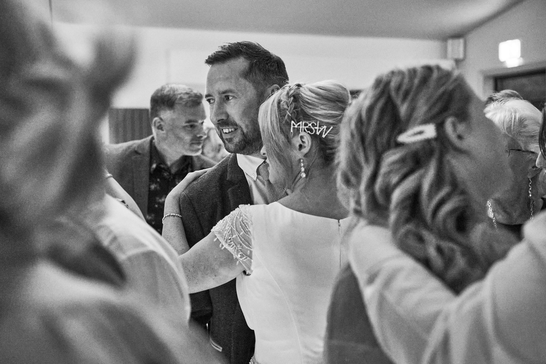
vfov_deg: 24.6
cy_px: 182
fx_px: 834
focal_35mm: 55
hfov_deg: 36.2
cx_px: 273
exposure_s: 1/160
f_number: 3.5
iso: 8000
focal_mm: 55
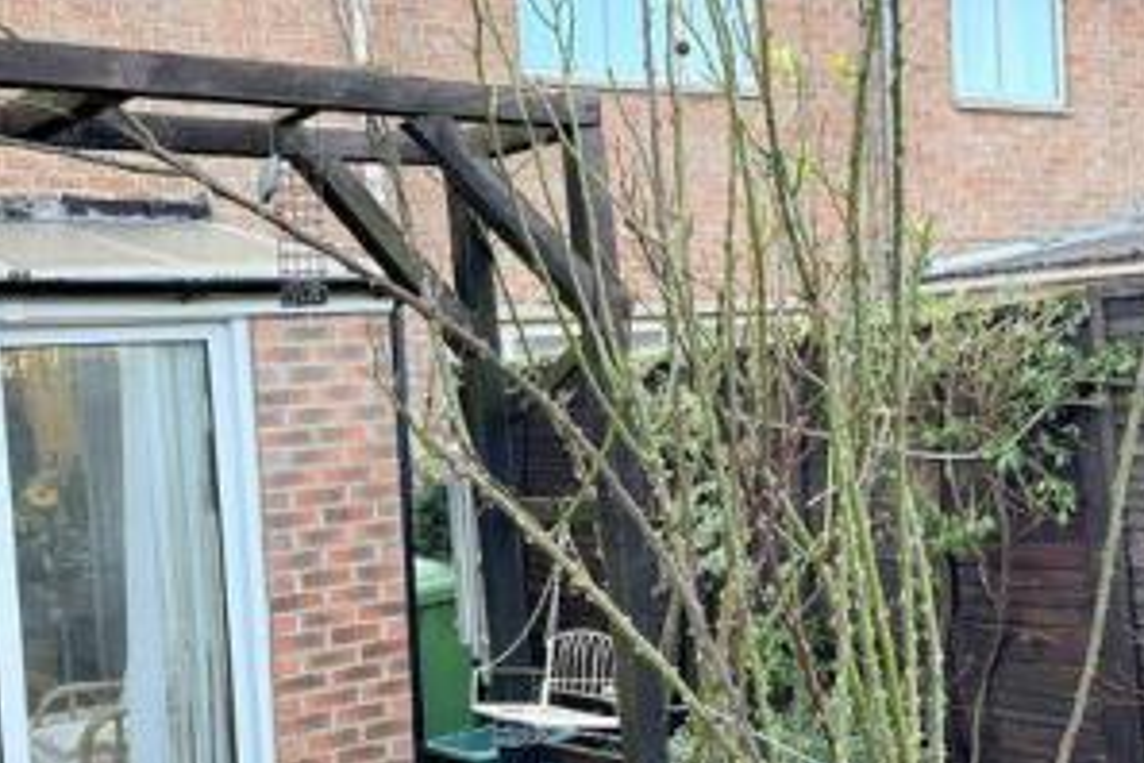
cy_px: 464
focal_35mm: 49
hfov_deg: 40.3
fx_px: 1557
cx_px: 564
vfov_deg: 27.5
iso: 100
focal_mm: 6.76
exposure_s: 1/249
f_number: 1.78
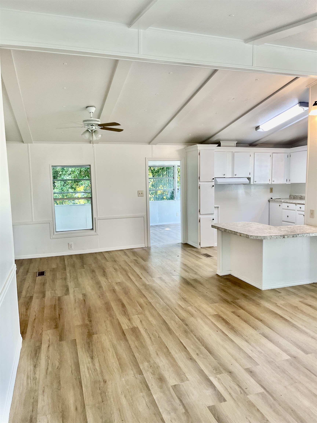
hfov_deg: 53.1
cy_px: 212
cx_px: 158
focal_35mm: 26
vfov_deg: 67.3
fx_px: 317
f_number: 1.6
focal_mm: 5.1
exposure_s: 1/120
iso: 80
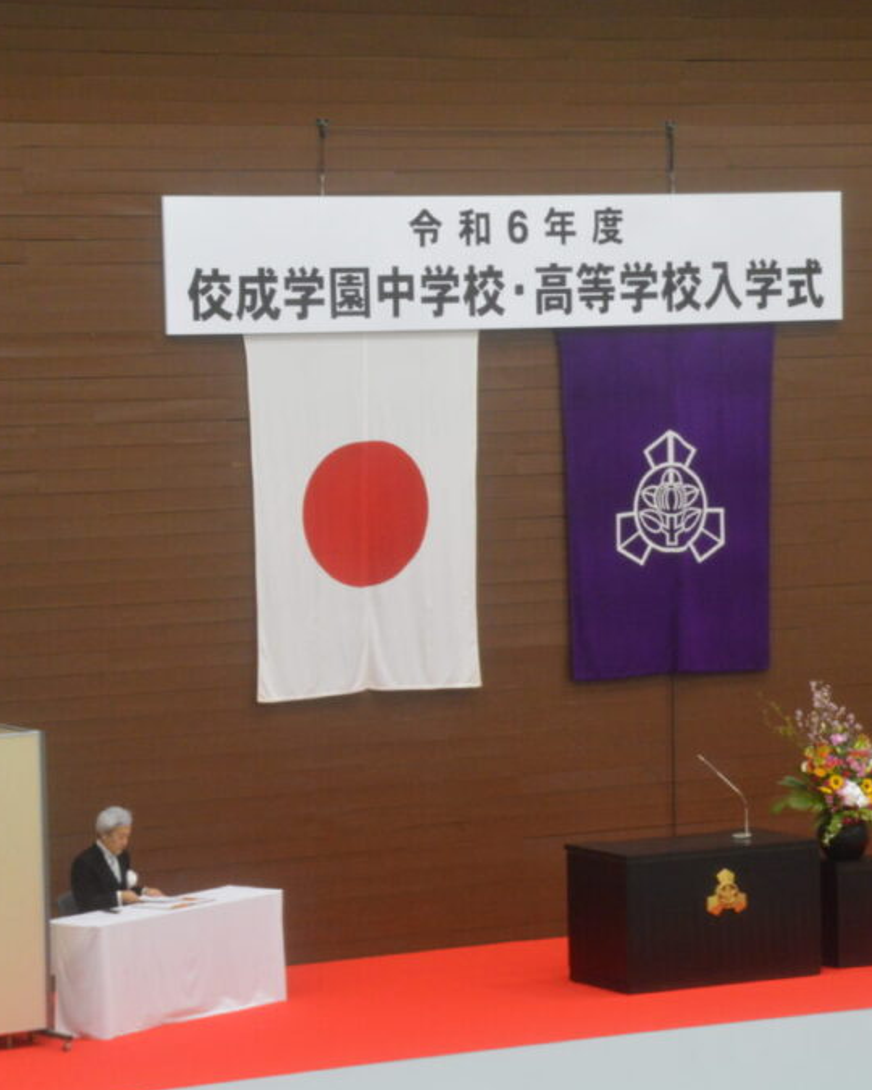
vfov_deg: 13.9
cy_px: 547
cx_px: 420
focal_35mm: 139
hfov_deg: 11.1
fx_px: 4475
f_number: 5.3
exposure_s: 1/60
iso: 1400
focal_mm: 65
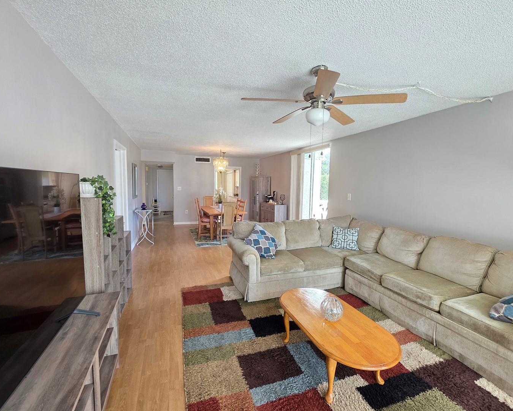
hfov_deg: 96.8
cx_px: 261
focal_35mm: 15
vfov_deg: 84.0
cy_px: 208
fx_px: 228
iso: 200
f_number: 1.9
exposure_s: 1/120
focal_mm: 2.2
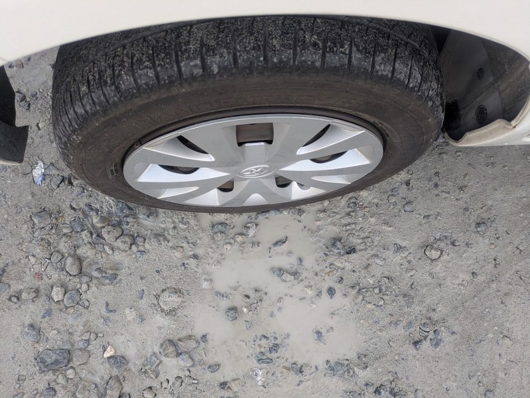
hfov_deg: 69.4
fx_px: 383
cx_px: 265
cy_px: 199
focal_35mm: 25
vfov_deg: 54.9
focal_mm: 5.43
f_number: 1.89
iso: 121
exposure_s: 1/120
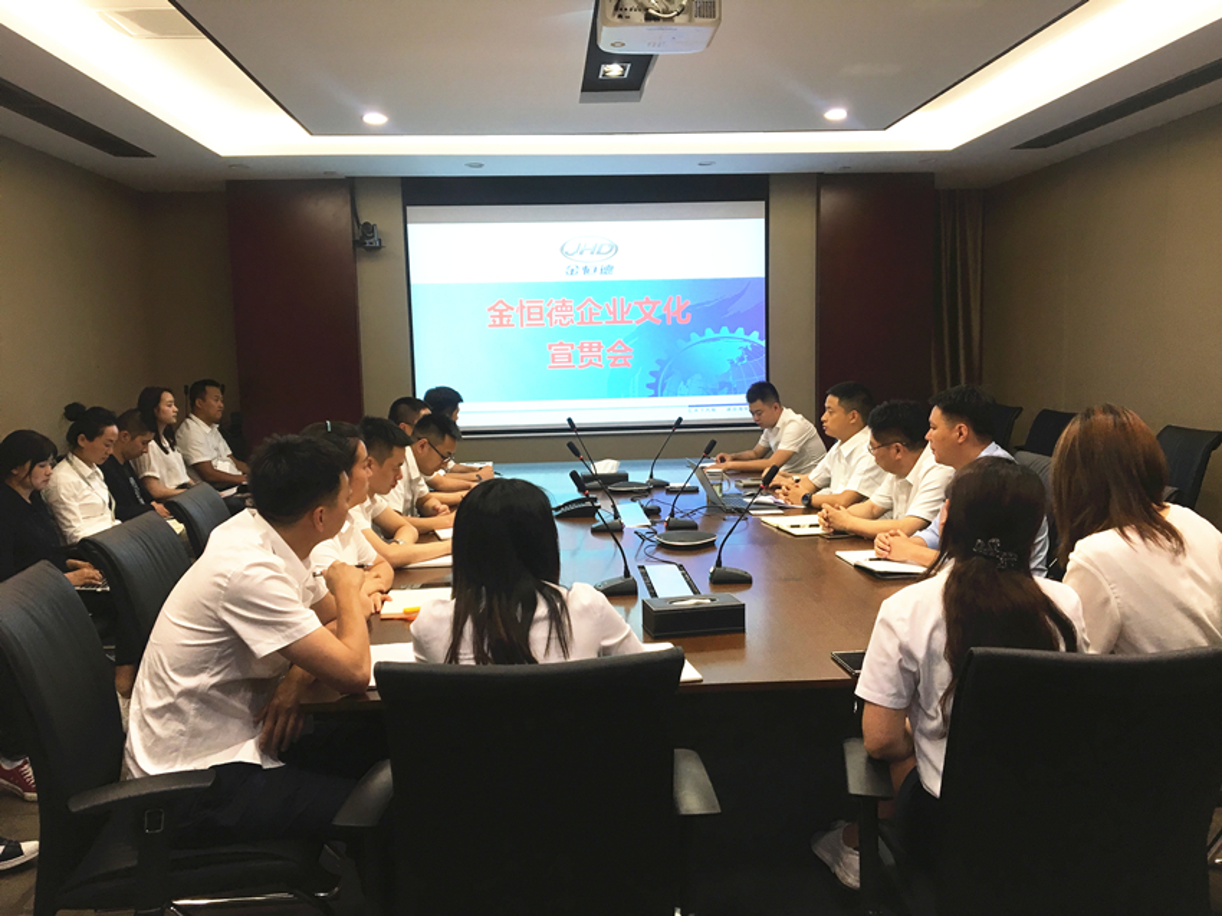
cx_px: 611
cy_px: 458
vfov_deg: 48.2
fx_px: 1023
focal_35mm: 29
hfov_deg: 61.7
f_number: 2.2
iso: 50
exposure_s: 1/33
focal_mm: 4.15
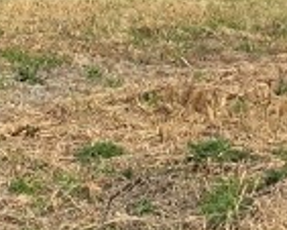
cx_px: 132
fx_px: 1751
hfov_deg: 9.4
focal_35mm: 206
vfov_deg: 7.1
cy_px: -332
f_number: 2.2
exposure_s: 1/2404
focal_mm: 4.15
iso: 25
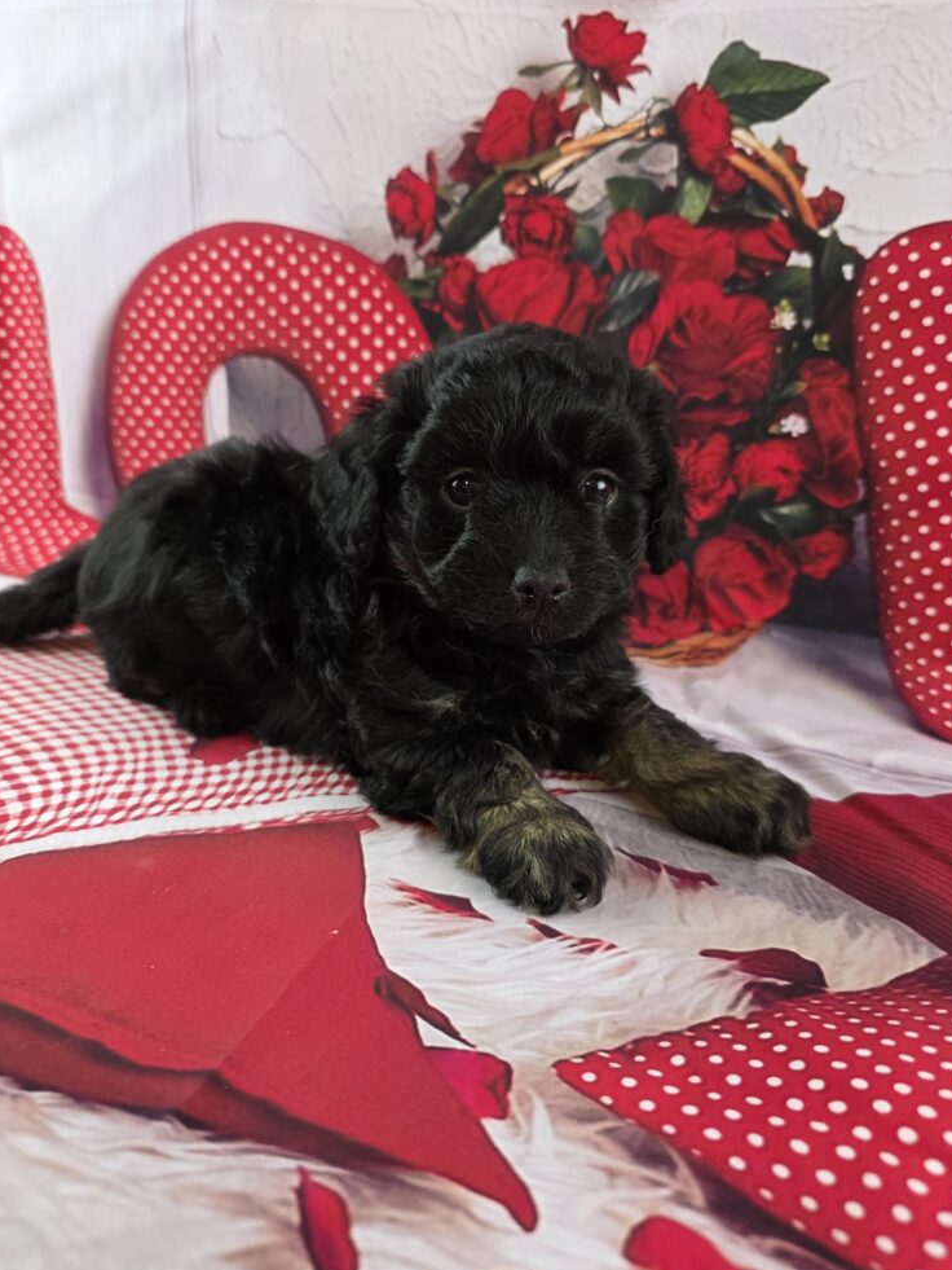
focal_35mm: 24
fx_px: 880
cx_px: 473
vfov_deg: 71.6
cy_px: 637
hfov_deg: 56.8
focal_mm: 6.3
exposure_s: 1/120
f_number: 1.7
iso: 320
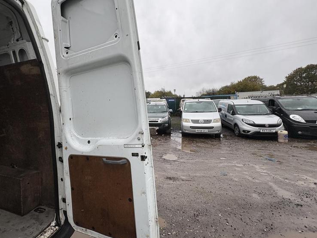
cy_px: 110
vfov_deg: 74.6
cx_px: 131
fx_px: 156
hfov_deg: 90.1
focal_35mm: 17
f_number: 2.2
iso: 40
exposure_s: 1/148
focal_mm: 2.22
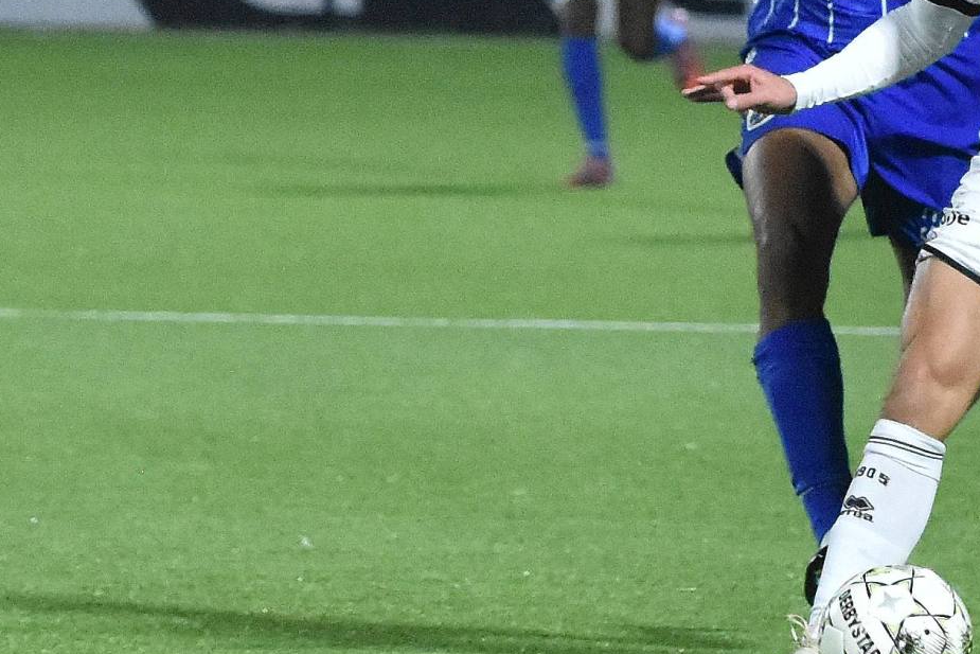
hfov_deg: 5.3
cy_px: 88
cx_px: 976
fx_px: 10591
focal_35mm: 389
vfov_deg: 3.5
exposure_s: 1/800
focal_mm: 125
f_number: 3.2
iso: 3200
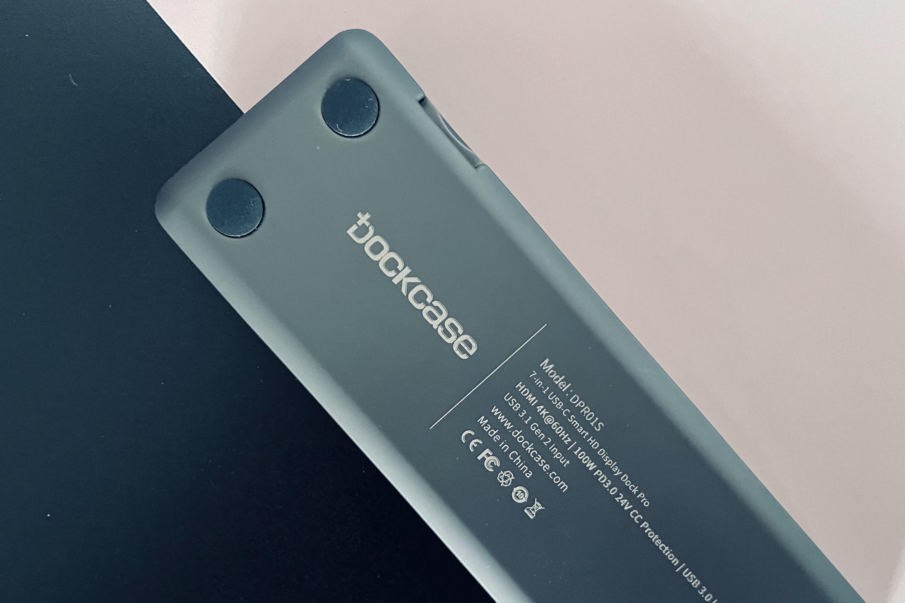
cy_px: 401
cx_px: 514
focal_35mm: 36
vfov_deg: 36.5
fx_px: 905
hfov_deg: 53.0
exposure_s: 1/30
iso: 1000
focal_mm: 4.2
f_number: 1.6
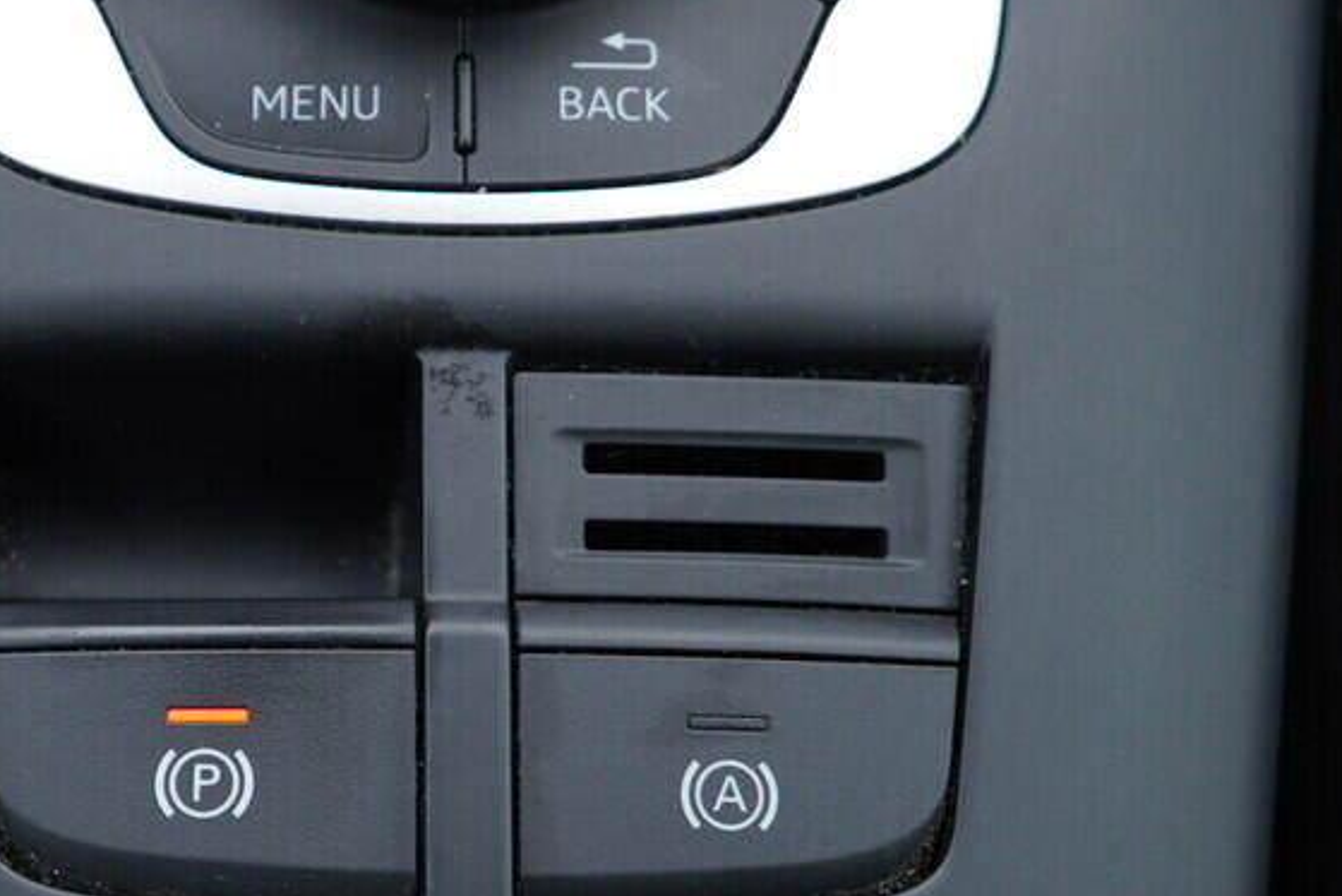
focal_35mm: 66
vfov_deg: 20.4
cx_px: 185
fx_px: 2461
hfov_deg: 29.5
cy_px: 683
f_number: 2.8
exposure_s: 1/40
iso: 160
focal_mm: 24
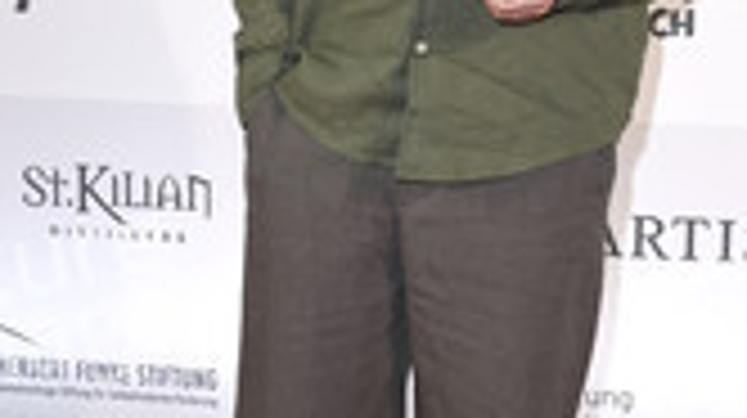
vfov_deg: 13.2
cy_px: 99
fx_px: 1801
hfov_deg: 23.4
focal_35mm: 91
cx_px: 441
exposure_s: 1/250
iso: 800
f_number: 5.6
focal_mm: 36
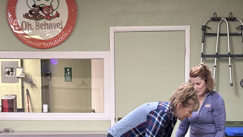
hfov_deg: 20.0
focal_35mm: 107
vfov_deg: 11.1
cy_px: 176
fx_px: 689
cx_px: 114
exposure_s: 1/40
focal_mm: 6.86
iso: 250
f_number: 1.78
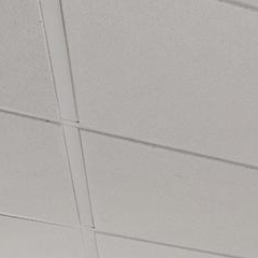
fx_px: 978
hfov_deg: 9.5
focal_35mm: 116
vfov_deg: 11.9
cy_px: 638
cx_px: 879
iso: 400
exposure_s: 1/1.25
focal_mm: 16
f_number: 8
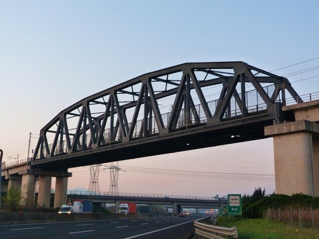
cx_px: 160
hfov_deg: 42.9
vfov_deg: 32.9
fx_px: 405
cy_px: 120
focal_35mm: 44
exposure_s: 1/40
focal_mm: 7.9
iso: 400
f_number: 3.2
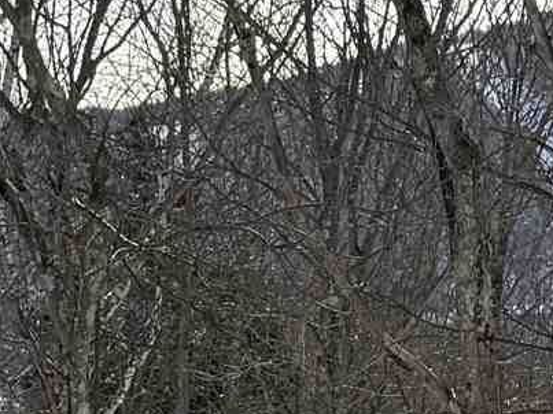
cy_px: 935
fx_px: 2923
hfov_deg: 10.8
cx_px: 85
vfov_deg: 7.6
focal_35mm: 183
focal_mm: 6.76
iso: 80
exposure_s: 1/3584
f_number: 1.78
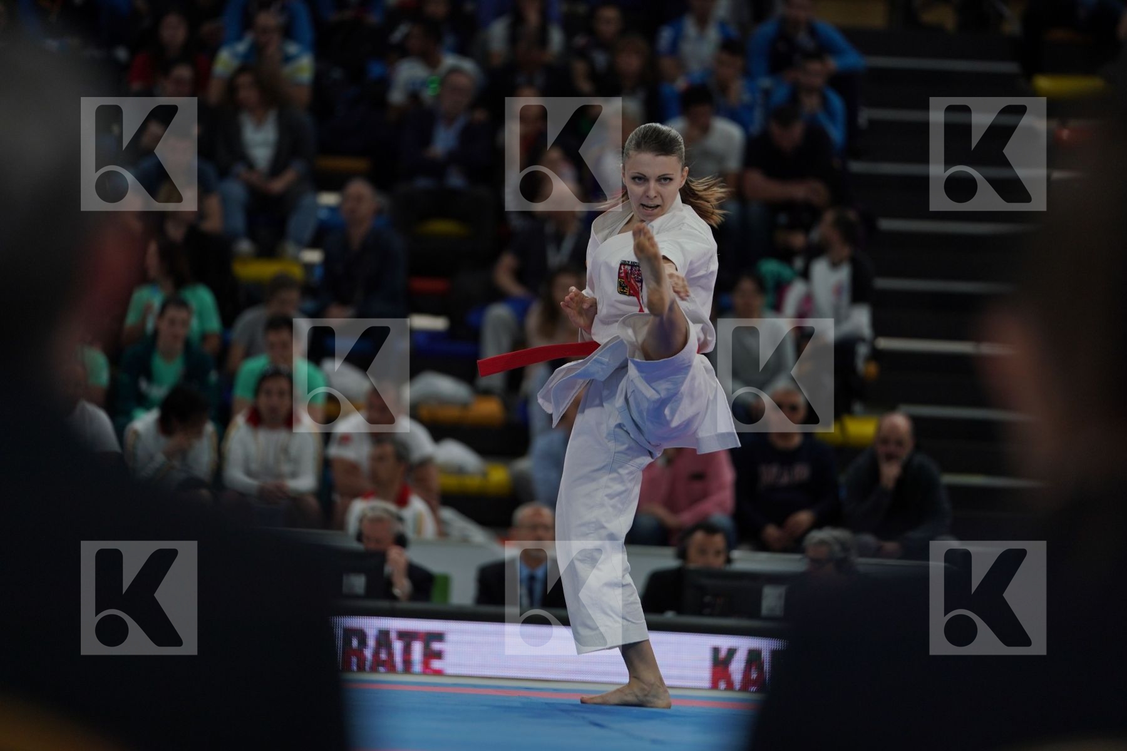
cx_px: 564
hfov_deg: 10.4
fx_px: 6198
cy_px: 376
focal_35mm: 198
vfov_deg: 6.9
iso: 400
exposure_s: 1/500
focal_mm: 198
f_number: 2.8
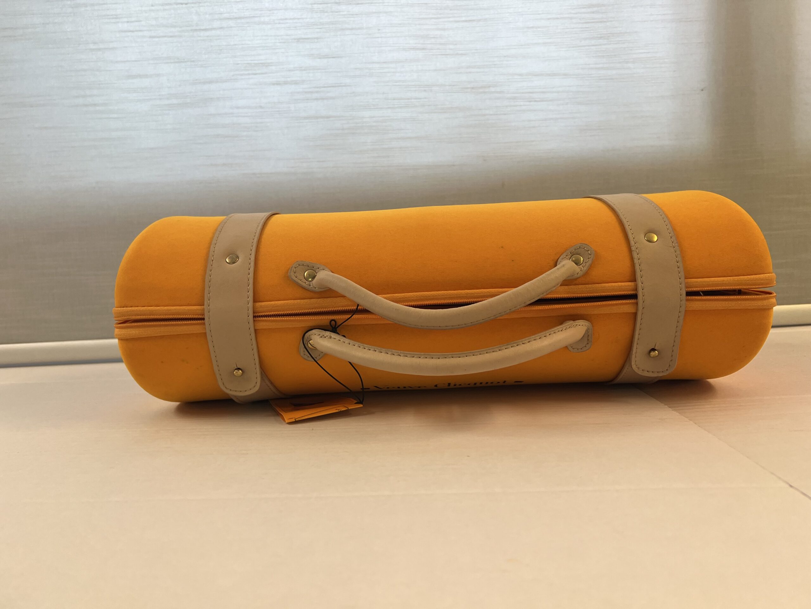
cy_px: 304
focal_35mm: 26
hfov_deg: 67.3
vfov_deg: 53.1
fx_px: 609
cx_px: 406
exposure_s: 1/100
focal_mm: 5.7
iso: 80
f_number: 1.5
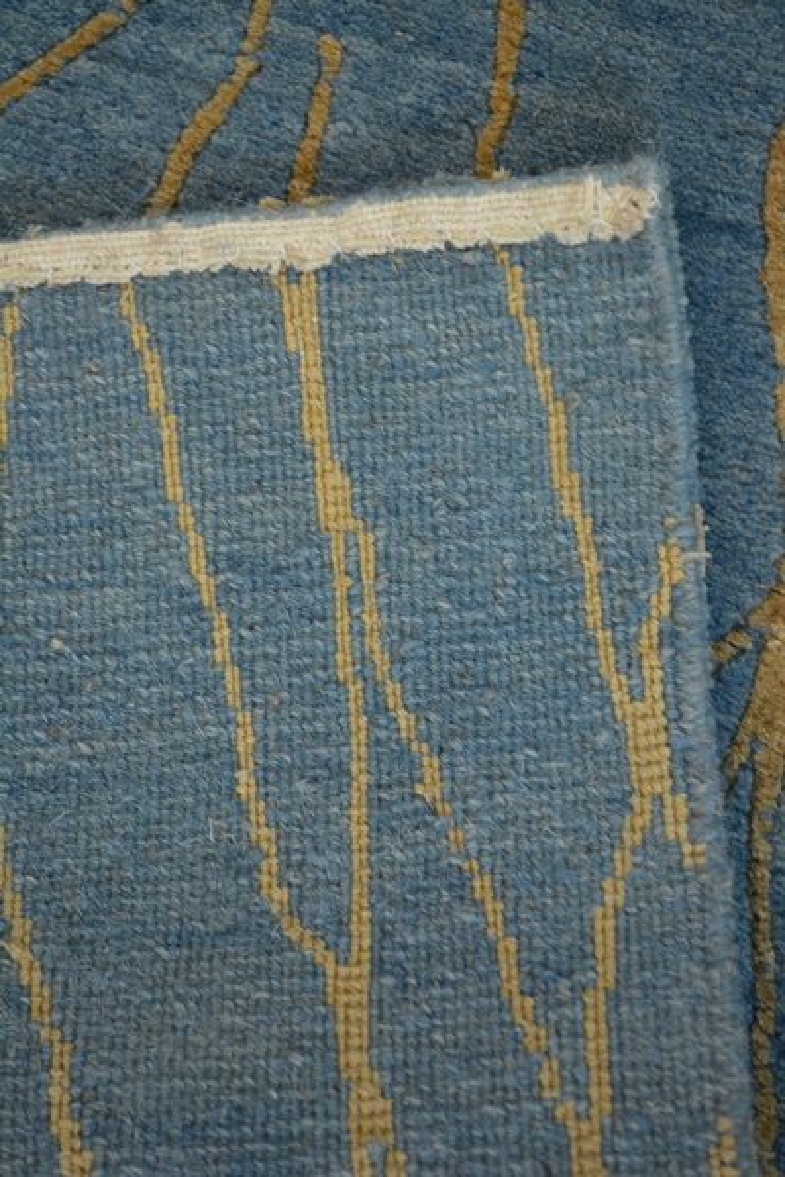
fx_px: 2355
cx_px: 392
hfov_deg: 18.9
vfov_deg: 28.1
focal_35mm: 72
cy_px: 588
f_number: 5.3
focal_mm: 48
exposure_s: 1/40
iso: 800
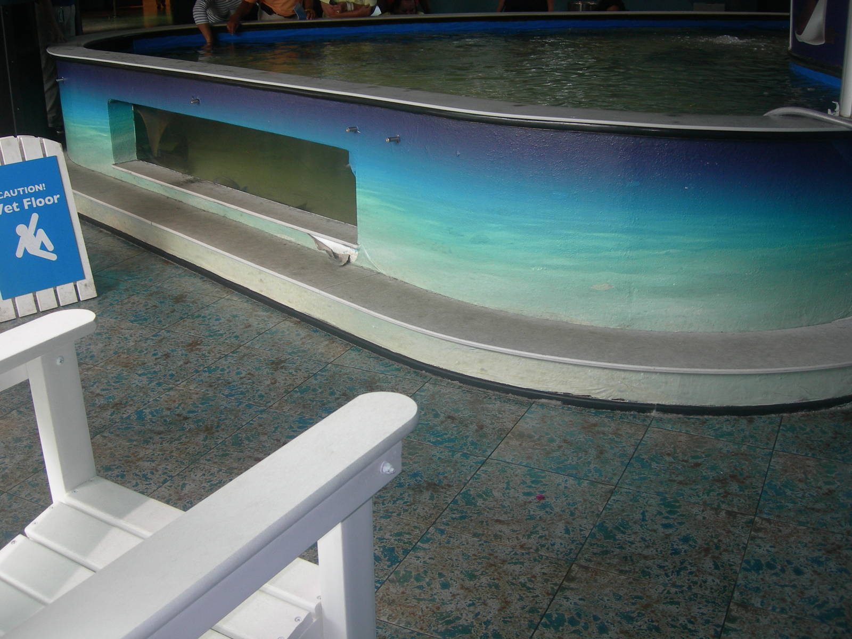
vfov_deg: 37.7
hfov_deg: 49.0
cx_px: 426
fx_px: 935
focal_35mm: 38
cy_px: 320
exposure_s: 1/30
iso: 50
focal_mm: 7.8
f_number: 2.8
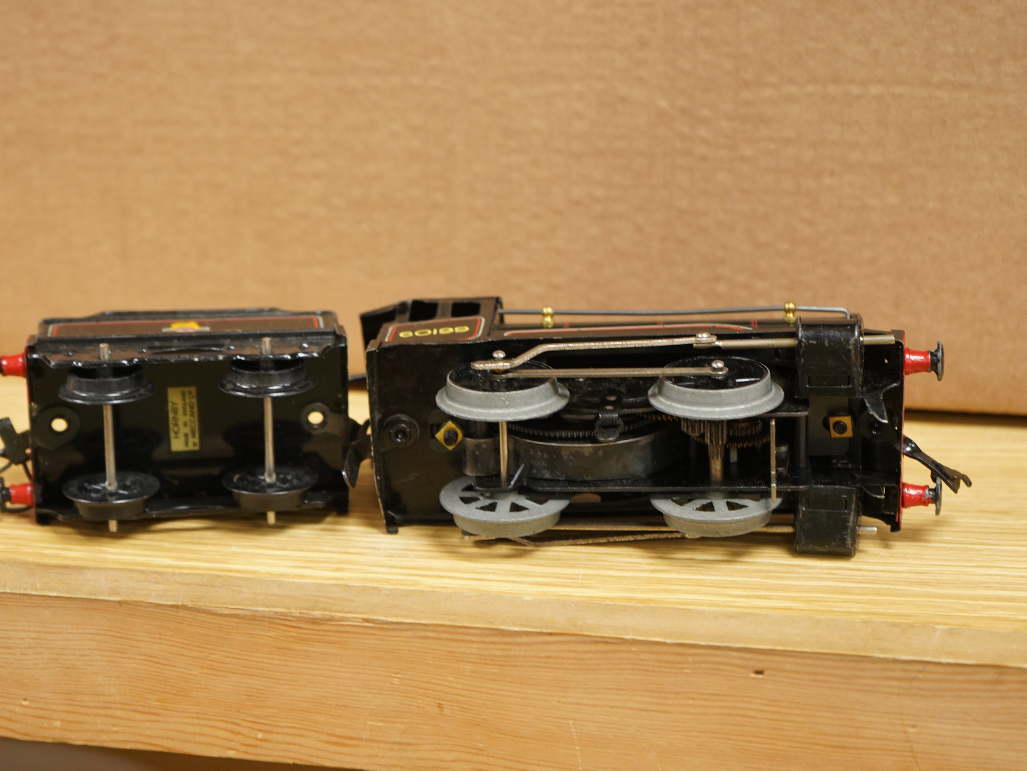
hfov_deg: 27.8
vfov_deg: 21.0
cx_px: 451
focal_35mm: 70
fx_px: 2077
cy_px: 384
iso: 2500
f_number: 5.6
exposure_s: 1/100
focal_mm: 64
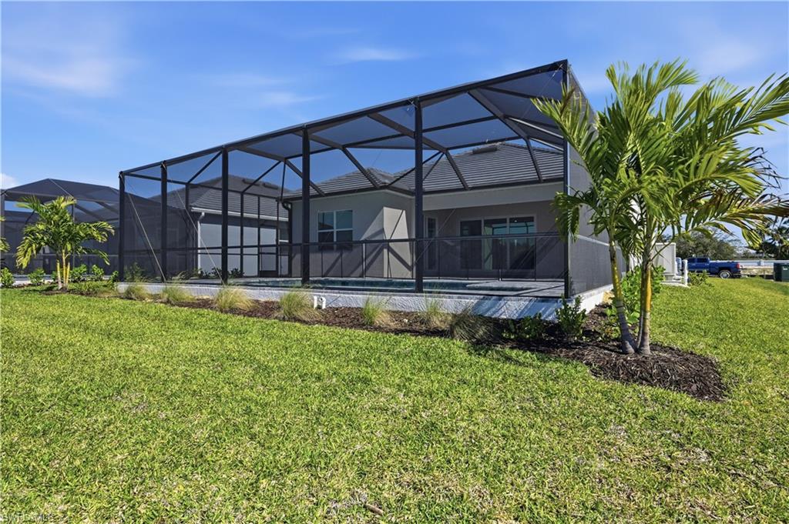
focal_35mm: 19
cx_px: 394
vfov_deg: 64.5
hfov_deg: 87.0
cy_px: 262
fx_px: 416
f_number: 8
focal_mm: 19
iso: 640
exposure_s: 1/4000
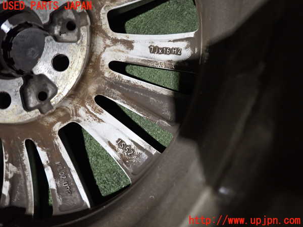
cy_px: 114
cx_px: 152
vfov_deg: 54.9
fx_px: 219
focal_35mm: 25
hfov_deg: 69.4
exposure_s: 1/30
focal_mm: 4.5
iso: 500
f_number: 2
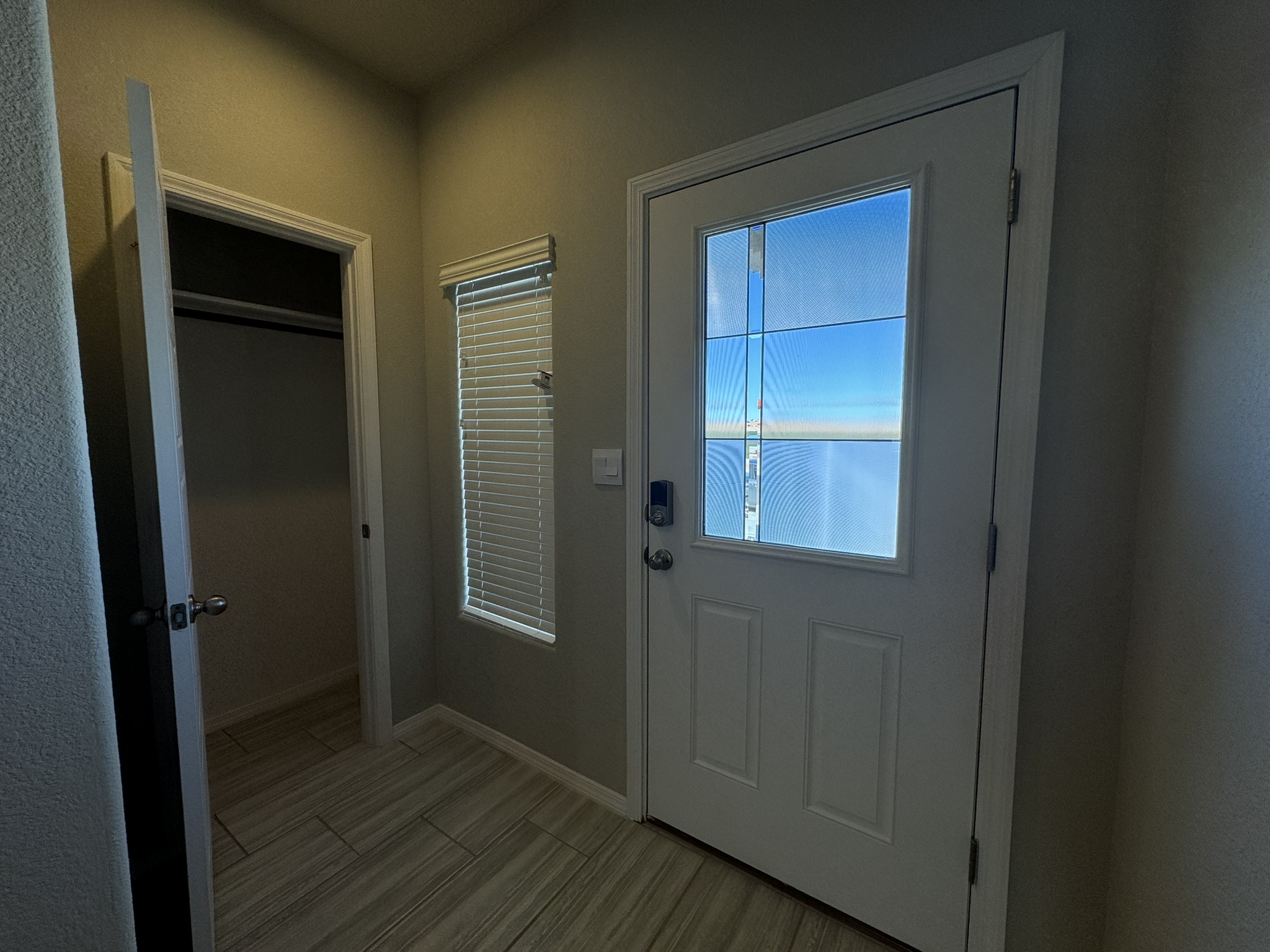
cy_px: 476
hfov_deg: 102.1
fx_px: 514
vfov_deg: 85.7
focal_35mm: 14
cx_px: 635
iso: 40
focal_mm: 2.22
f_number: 2.2
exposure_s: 1/317
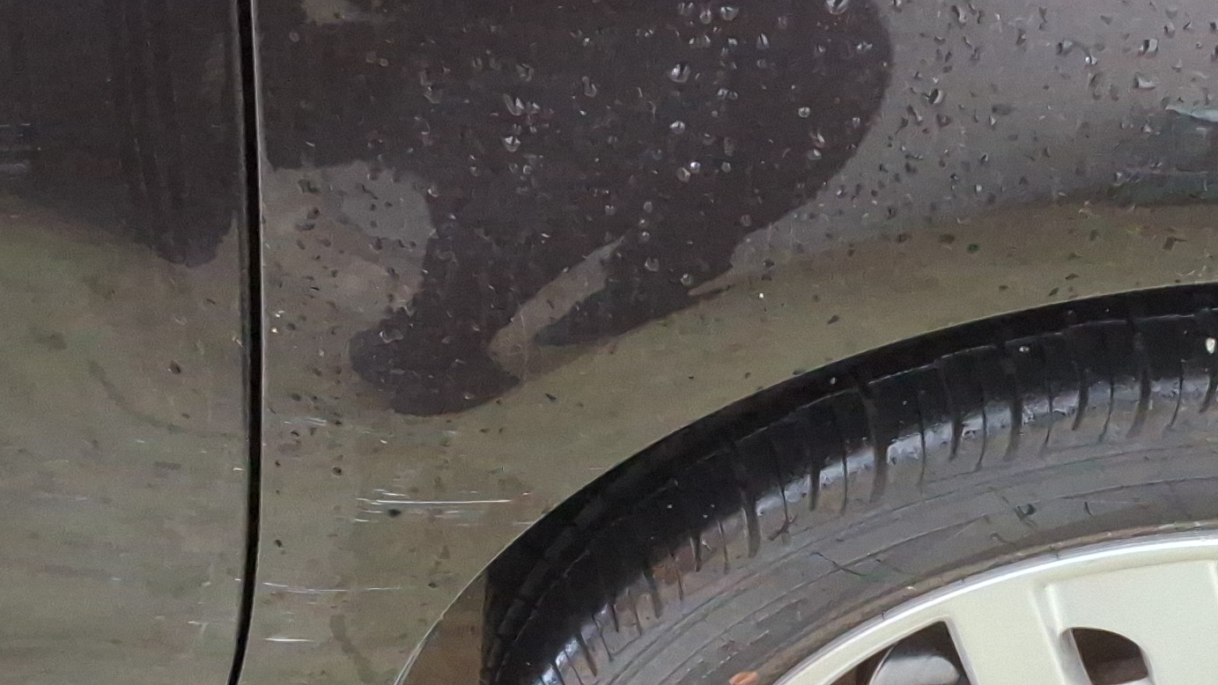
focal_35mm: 72
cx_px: 865
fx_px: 2325
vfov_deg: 16.7
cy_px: 462
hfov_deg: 29.0
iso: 196
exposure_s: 1/40
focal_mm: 2.91
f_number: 1.9
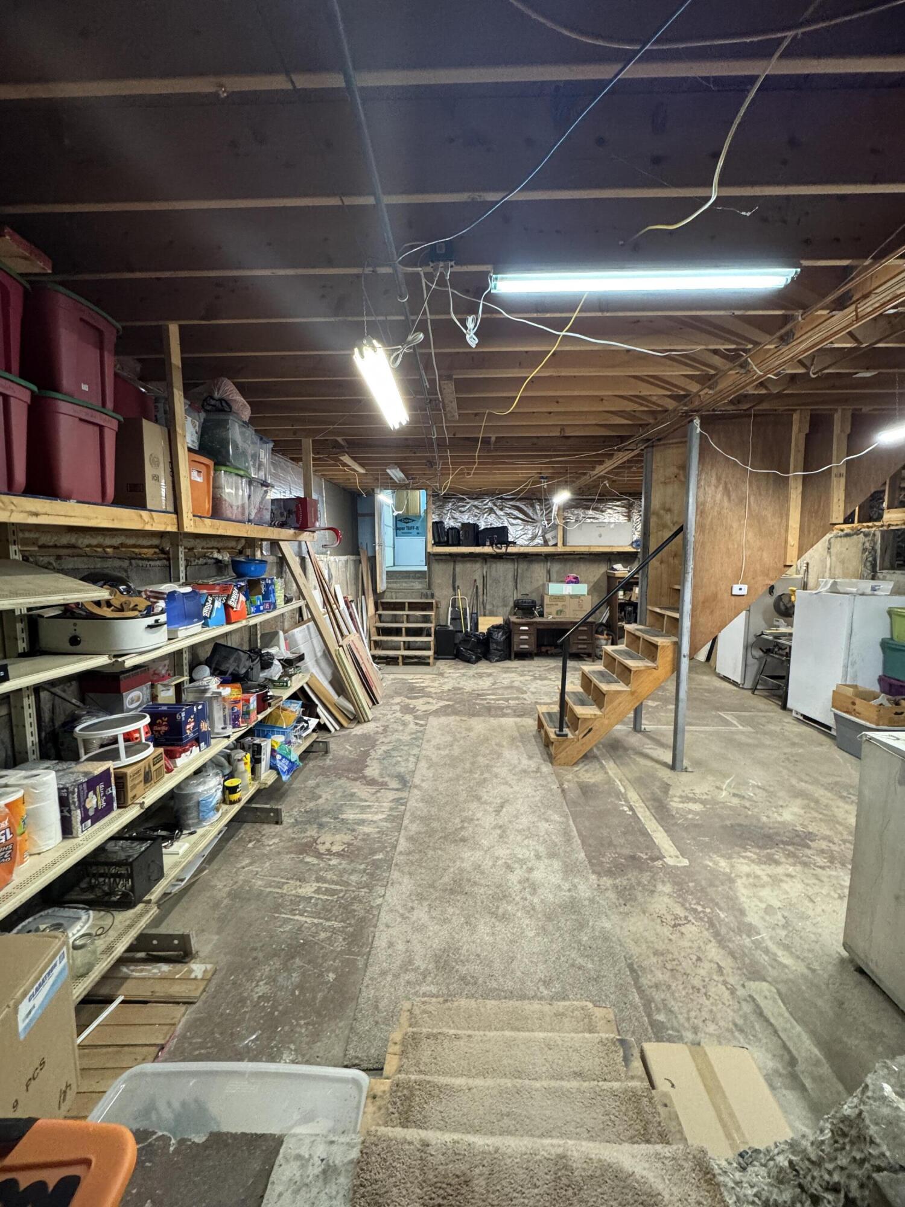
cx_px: 452
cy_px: 604
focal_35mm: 14
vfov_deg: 102.1
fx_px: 488
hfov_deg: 85.7
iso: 500
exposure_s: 1/60
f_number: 2.2
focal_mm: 2.22
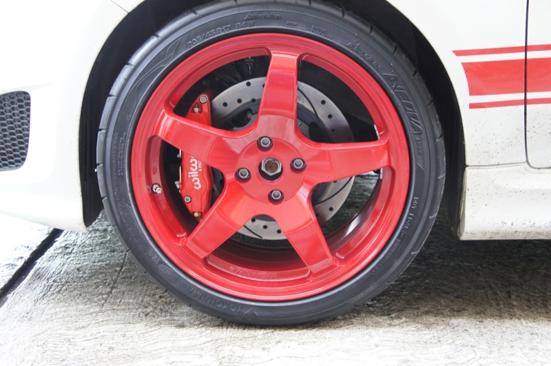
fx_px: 665
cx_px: 276
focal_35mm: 44
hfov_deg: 45.0
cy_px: 183
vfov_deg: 30.8
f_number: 4
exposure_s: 1/50
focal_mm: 29
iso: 800
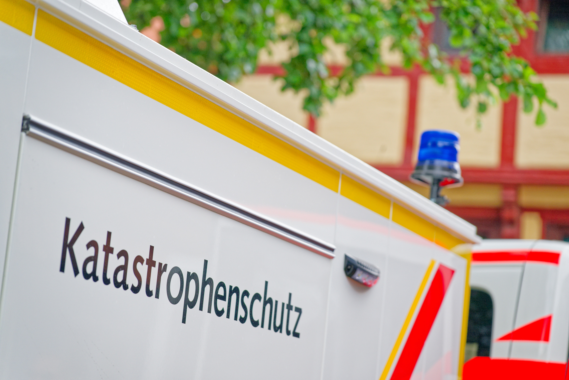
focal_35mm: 104
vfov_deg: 13.2
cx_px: 284
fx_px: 1644
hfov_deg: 19.6
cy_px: 190
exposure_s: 1/800
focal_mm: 104
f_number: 4
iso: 100
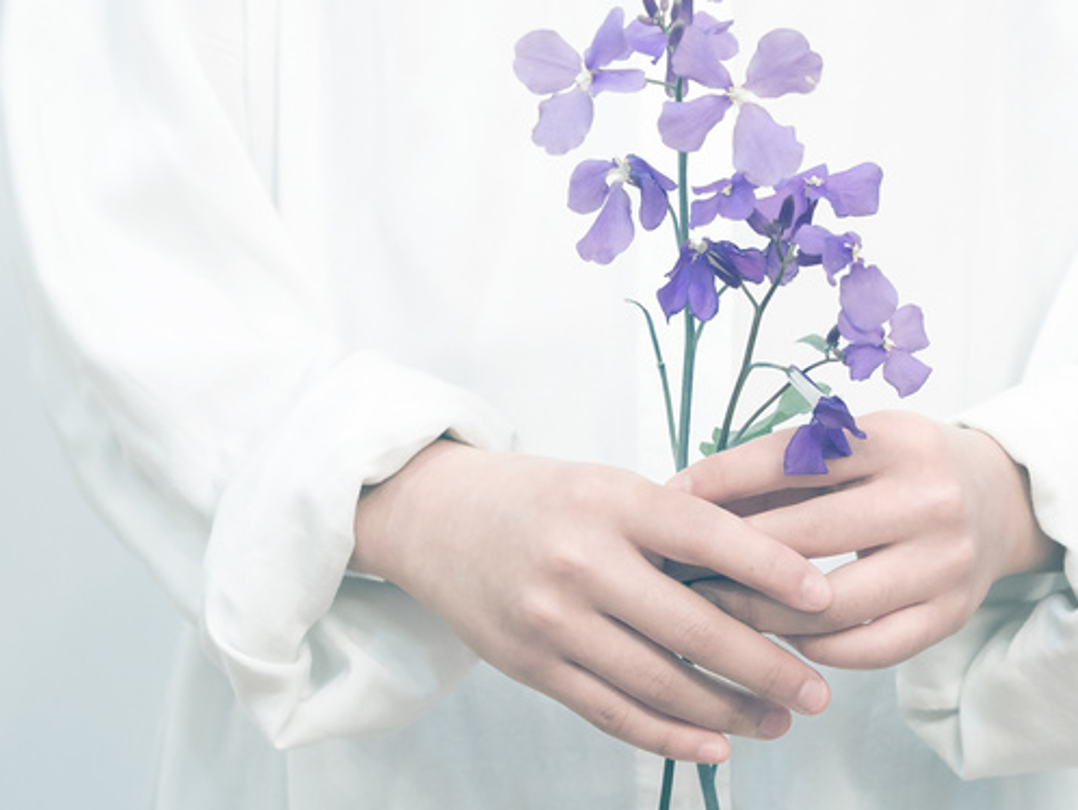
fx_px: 9129
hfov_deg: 6.8
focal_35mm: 293
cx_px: 649
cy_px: 286
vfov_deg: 5.1
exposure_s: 1/25
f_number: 2.8
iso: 400
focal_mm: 73
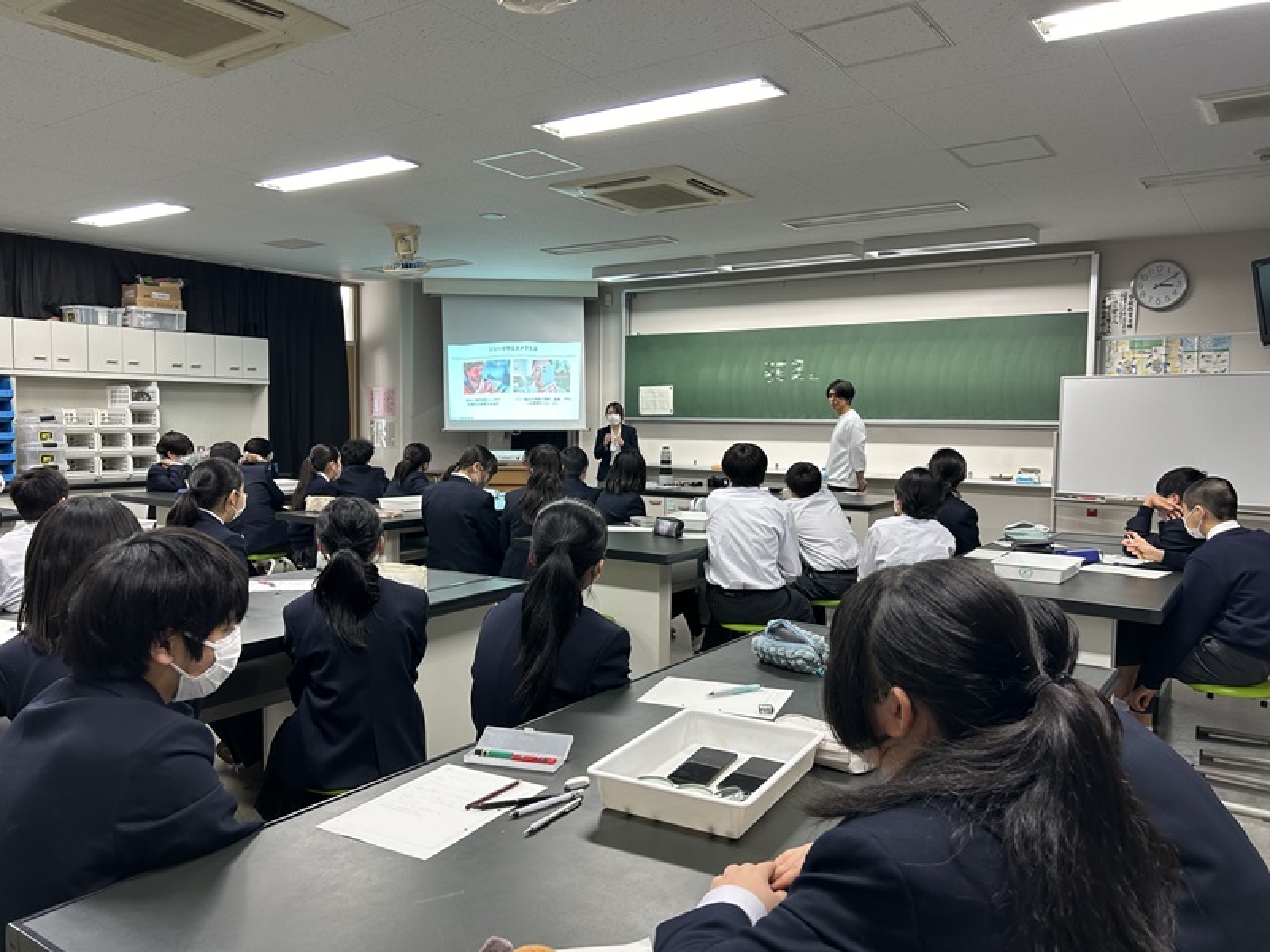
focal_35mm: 26
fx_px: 954
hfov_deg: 67.3
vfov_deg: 53.1
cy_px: 476
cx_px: 635
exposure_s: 1/50
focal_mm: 5.7
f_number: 1.5
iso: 64
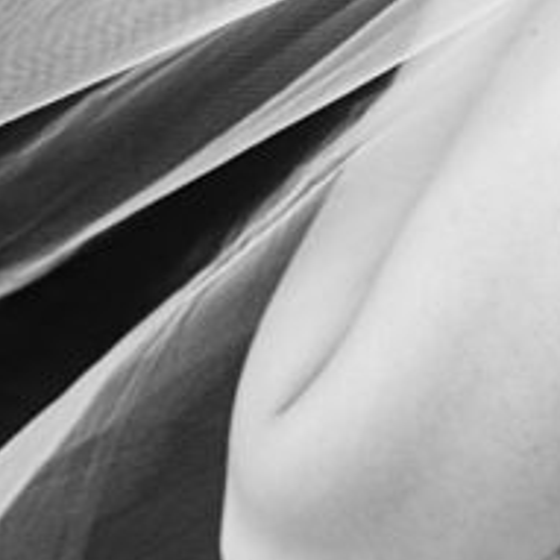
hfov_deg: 4.5
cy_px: -308
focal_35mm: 388
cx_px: 994
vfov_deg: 4.5
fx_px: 7101
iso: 320
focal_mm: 85
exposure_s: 1/250
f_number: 1.8
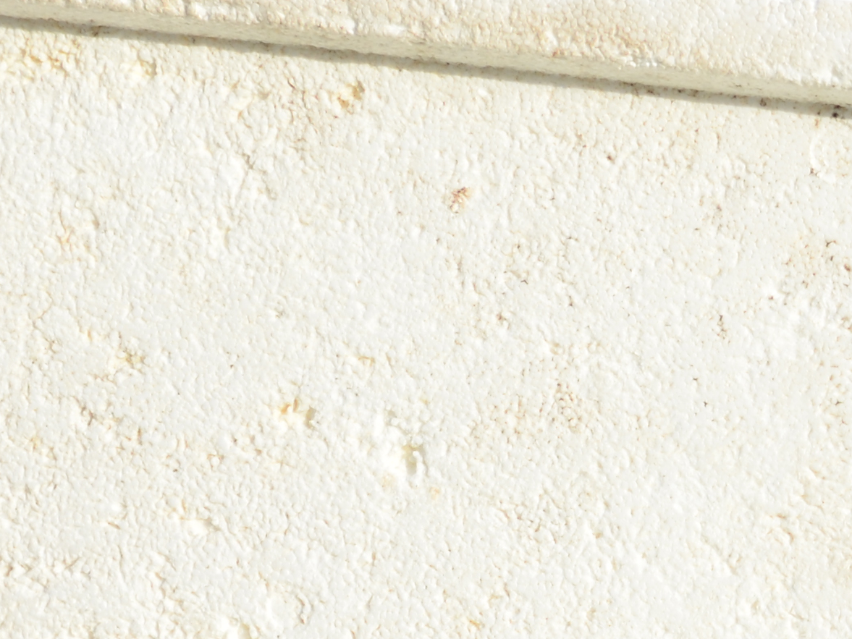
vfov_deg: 12.5
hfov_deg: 16.1
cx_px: 998
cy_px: 484
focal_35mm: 118
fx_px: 2905
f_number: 6.3
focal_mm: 24
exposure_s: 1/3200
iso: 500
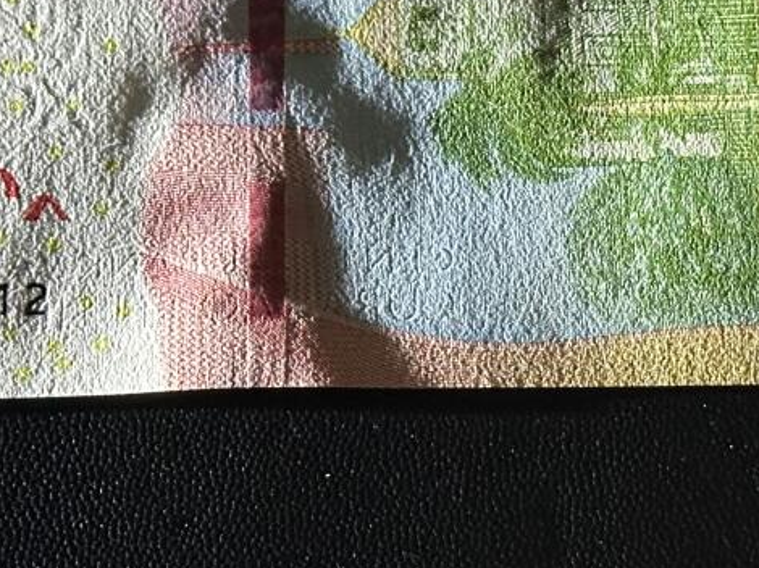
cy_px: 79
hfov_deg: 13.7
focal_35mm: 143
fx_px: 3134
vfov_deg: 10.3
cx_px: 610
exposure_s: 1/40
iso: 500
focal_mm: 6.86
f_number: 1.78
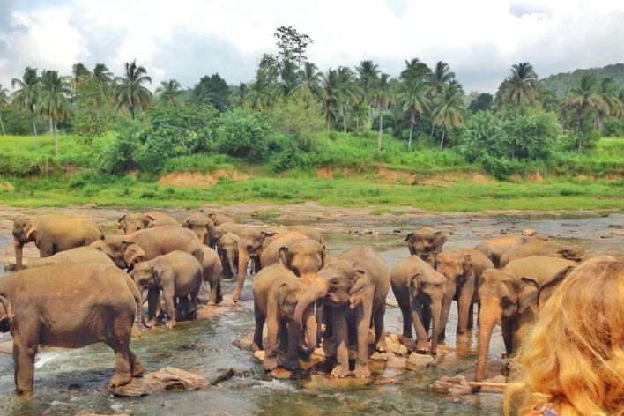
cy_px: 255
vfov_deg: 31.8
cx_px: 283
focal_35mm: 42
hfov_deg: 46.3
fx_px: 728
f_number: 2.4
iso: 50
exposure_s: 1/1427
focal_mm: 4.12
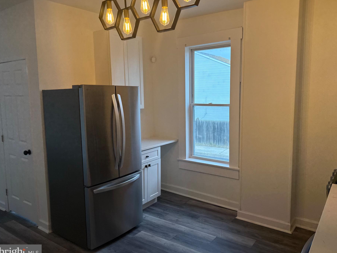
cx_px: 185
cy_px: 117
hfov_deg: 65.2
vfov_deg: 51.3
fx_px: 263
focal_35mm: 27
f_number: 1.78
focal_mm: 6.76
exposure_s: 1/488
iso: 80
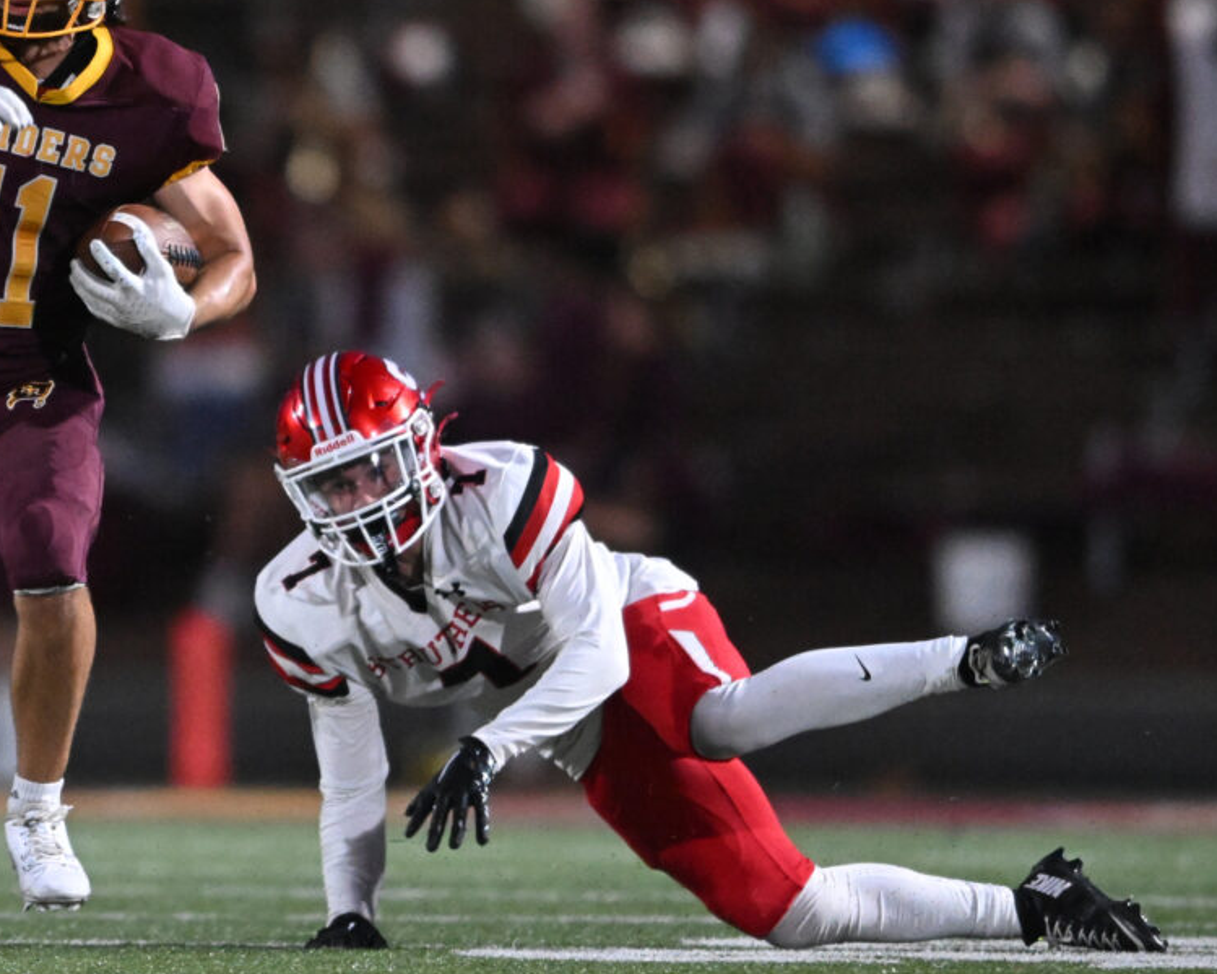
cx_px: 468
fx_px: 19844
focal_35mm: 551
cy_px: 404
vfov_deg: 2.8
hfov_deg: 3.5
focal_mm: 400
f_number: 2.8
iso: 6400
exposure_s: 1/1000
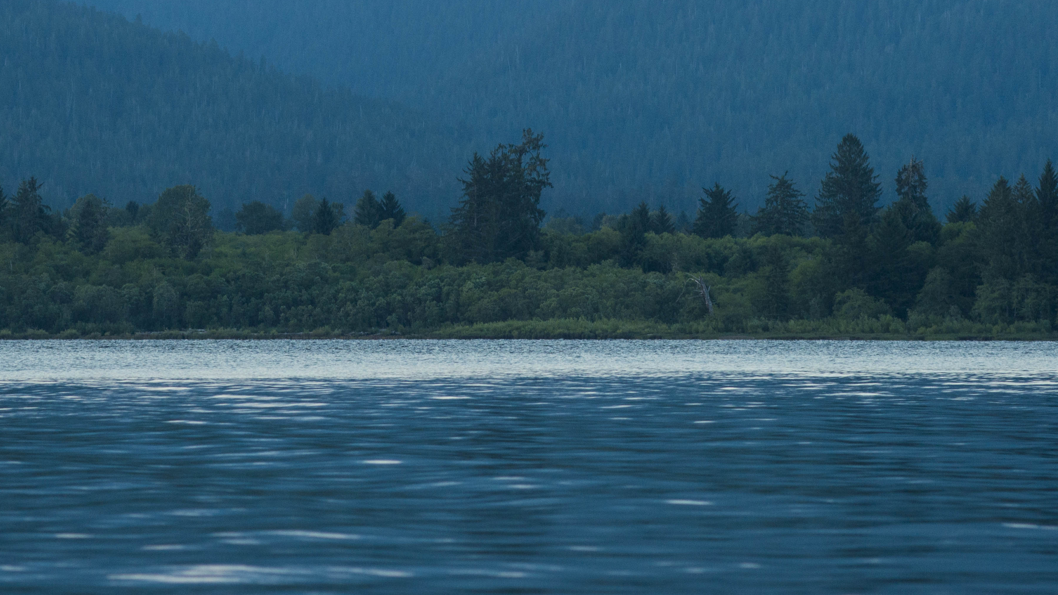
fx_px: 7378
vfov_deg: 4.6
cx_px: 525
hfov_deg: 8.2
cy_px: 1
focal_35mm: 263
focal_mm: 125
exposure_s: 1/500
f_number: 5.6
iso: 800
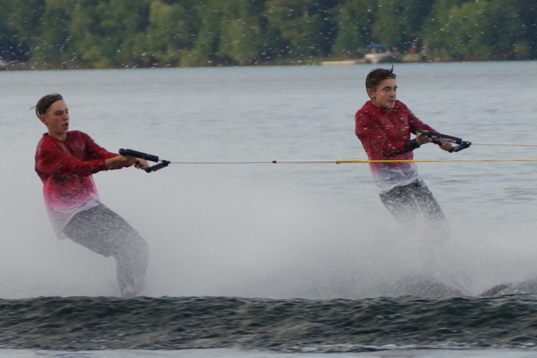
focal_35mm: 240
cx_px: 268
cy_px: 179
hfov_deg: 8.6
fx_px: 3579
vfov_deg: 5.7
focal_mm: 160
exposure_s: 1/250
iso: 320
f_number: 6.3
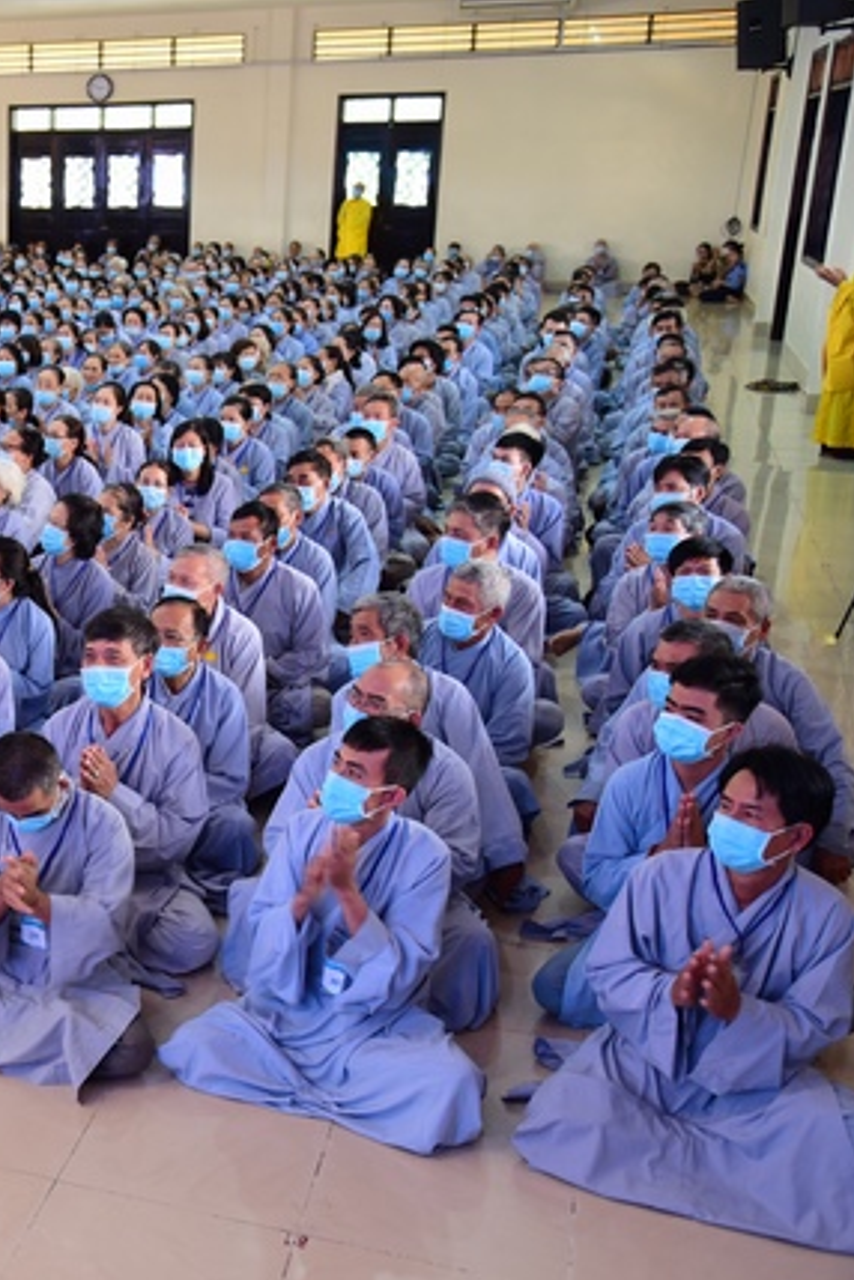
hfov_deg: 26.5
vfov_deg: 41.9
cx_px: -78
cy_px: 644
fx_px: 1672
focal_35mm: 47
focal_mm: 31
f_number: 4
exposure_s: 1/30
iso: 800
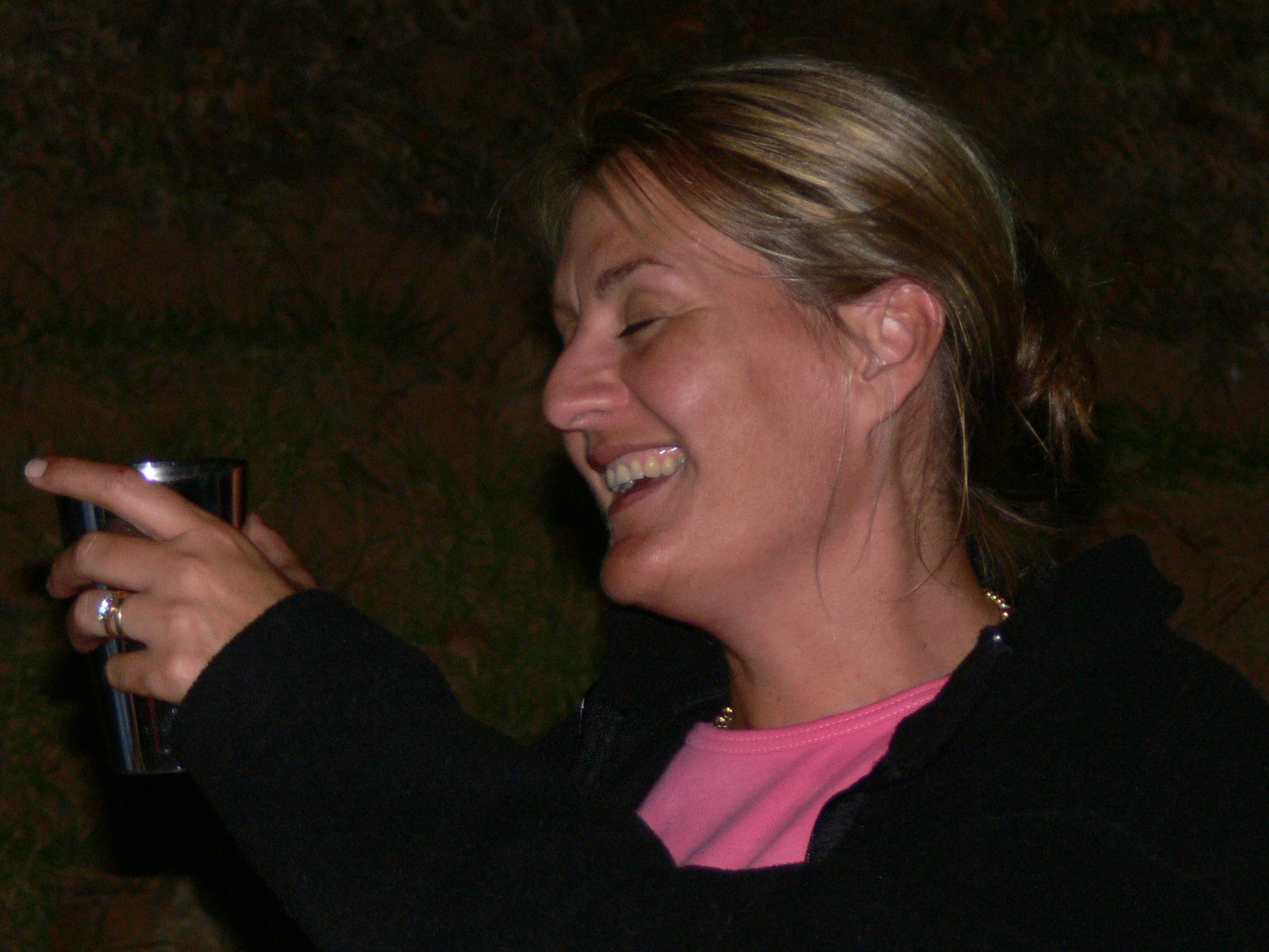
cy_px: 476
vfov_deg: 6.5
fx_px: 8395
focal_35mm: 229
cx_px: 634
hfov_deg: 8.6
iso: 125
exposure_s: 1/30
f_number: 3.6
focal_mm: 30.4
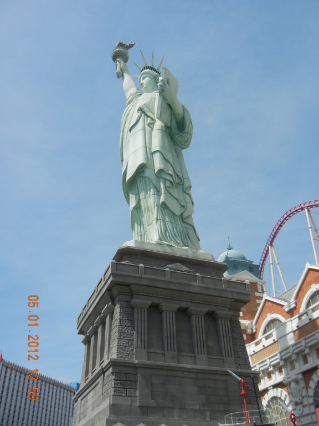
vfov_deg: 54.0
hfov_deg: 41.8
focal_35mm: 34
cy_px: 213
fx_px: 418
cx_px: 160
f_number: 7.2
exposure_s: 1/468
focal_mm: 6.2
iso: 160
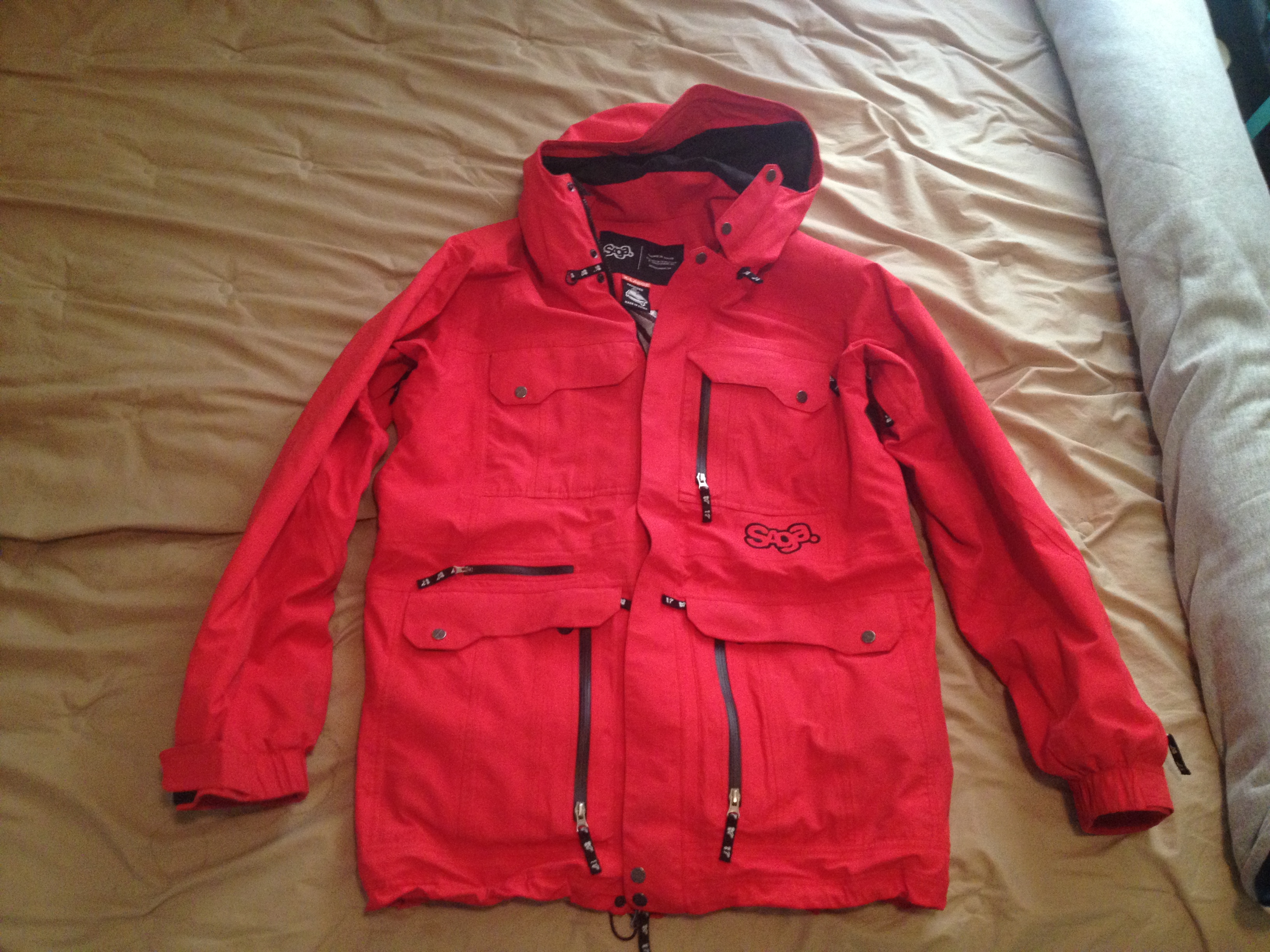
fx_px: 1284
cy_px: 476
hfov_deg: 52.6
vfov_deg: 40.7
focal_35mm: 35
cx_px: 635
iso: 250
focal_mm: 4.28
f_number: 2.4
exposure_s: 1/20
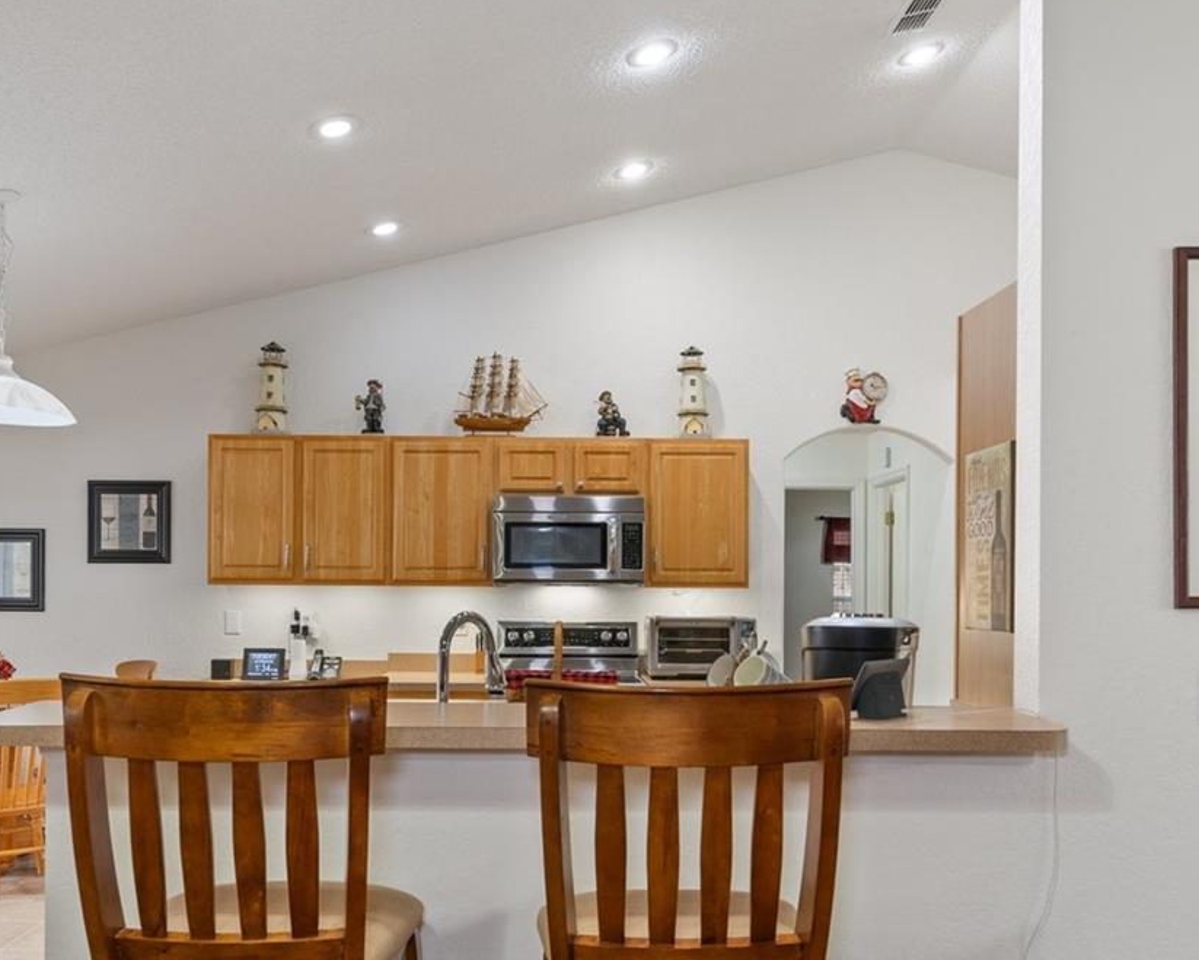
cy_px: 594
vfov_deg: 46.8
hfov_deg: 57.2
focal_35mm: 31
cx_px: 586
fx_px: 1100
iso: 320
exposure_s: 4
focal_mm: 17
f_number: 6.3
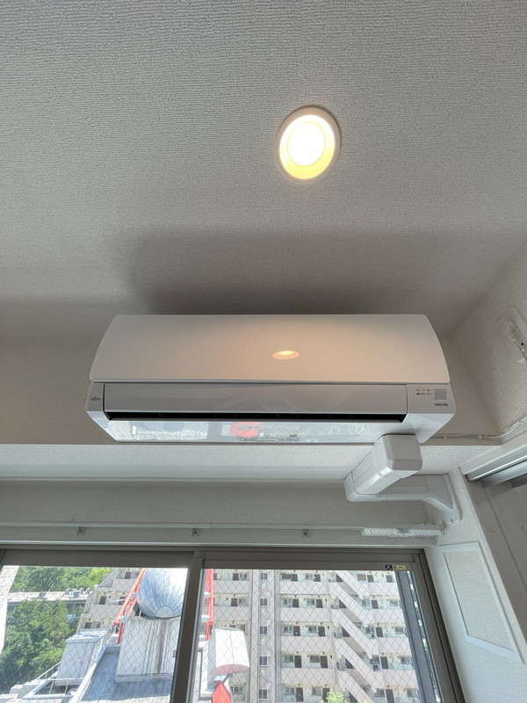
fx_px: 284
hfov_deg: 85.7
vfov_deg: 102.1
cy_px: 352
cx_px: 264
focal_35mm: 14
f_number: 2.4
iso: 50
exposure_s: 1/99
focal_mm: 1.55
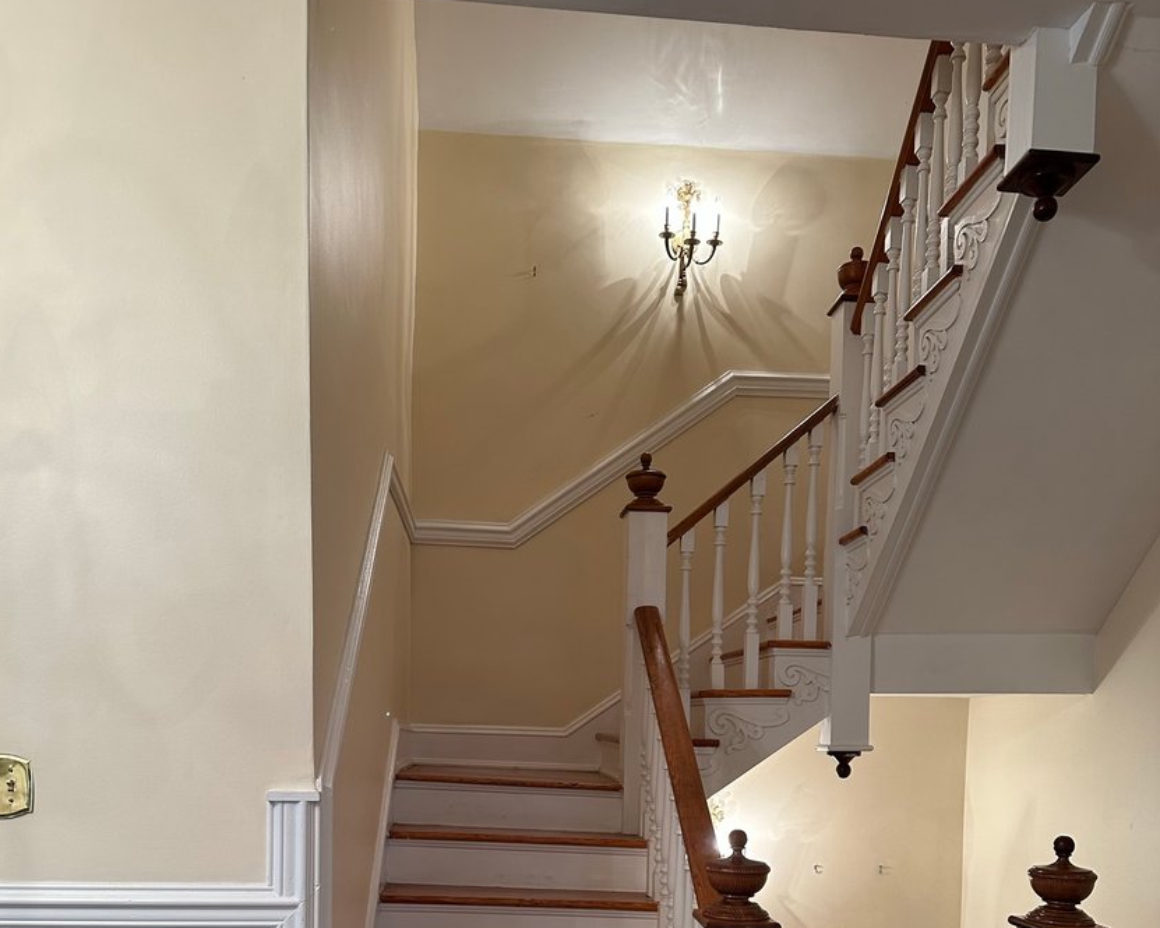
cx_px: 569
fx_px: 1099
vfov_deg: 43.1
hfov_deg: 55.7
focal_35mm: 32
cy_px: 775
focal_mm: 6.86
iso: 200
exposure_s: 1/120
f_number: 1.78
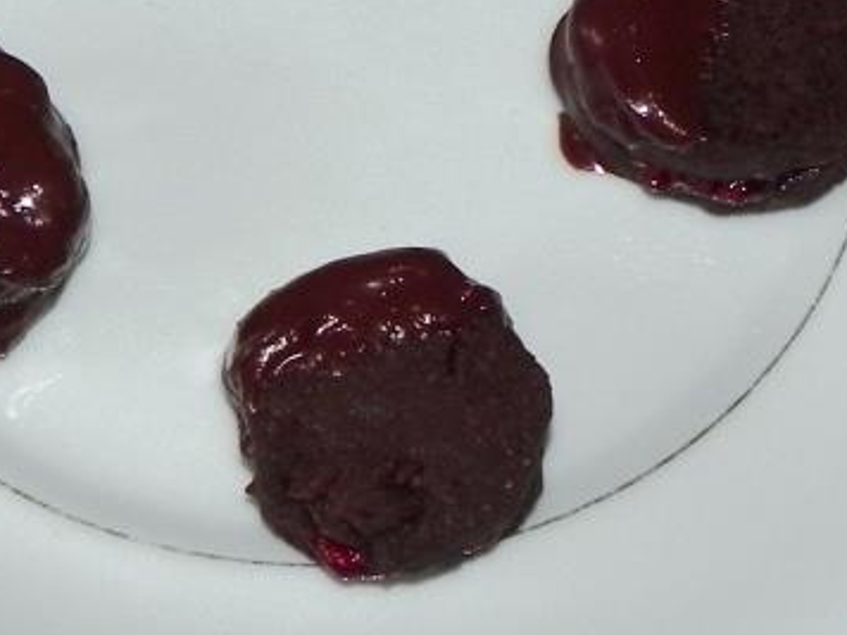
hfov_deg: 16.7
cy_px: 352
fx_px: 2887
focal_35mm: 118
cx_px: 538
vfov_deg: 12.6
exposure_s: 1/30
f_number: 3.2
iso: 200
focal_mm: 7.3
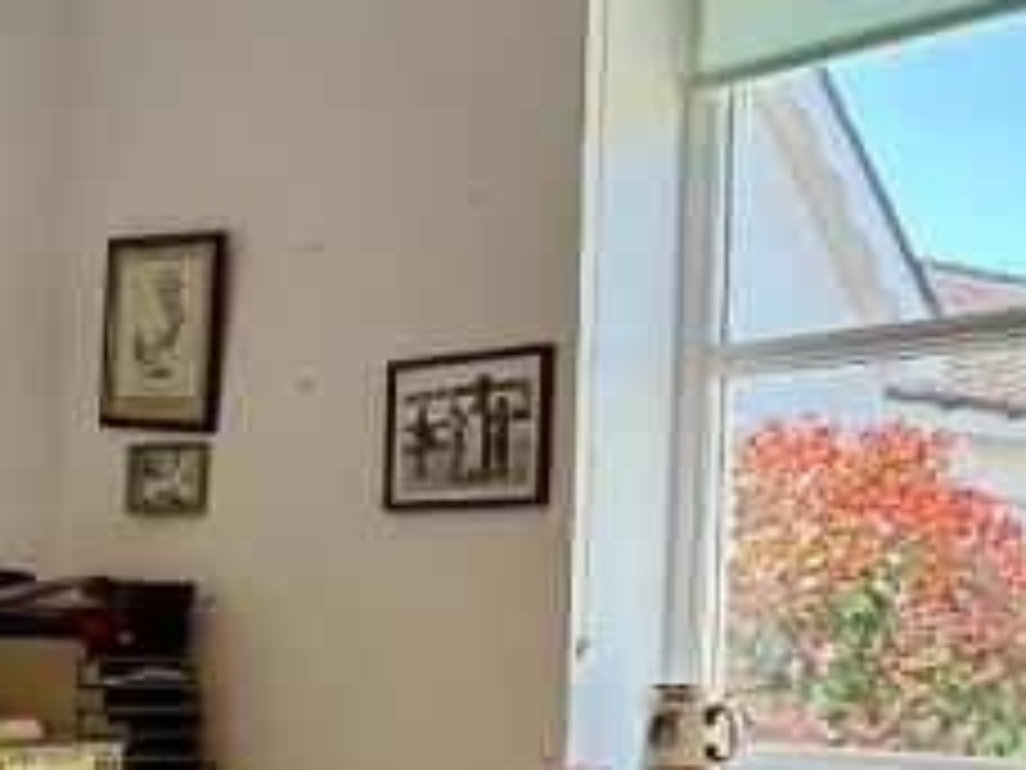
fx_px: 1867
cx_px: -324
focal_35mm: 63
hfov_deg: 26.0
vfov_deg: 22.7
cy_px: 684
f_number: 2.2
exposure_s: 1/99
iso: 100
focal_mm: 2.22
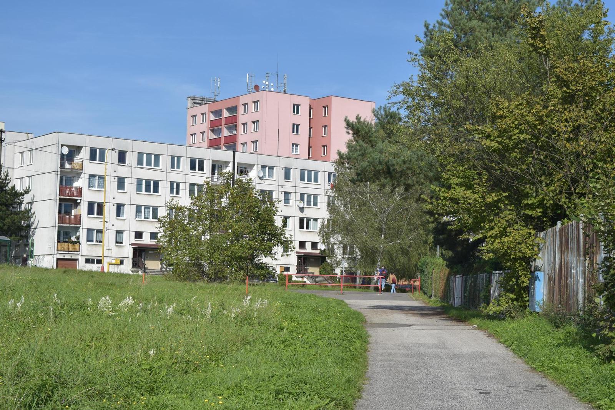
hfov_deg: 29.2
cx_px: 308
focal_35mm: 69
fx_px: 1179
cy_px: 205
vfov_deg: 19.7
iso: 100
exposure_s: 1/400
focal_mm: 46
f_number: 8
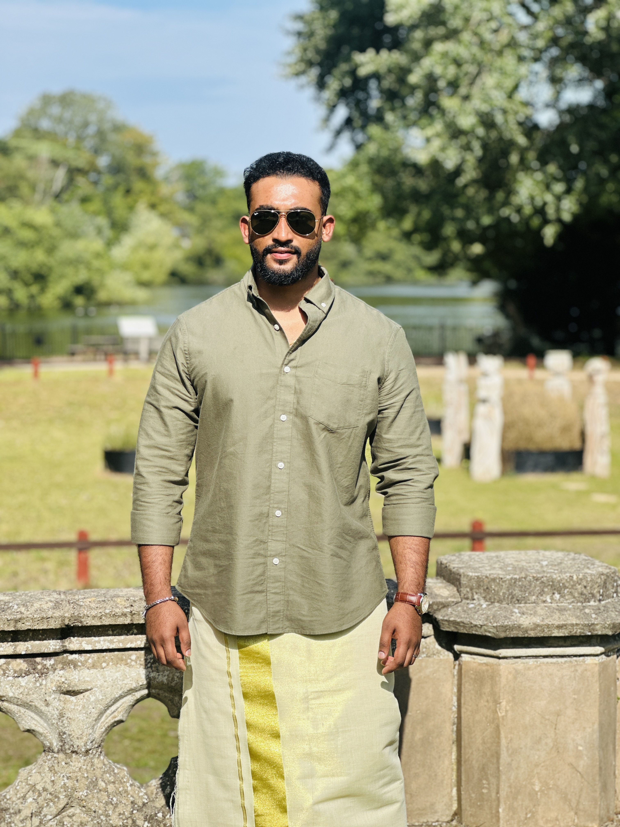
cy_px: 414
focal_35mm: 77
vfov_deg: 25.3
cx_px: 310
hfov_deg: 19.1
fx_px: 1839
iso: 32
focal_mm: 9
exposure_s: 1/494
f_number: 2.8
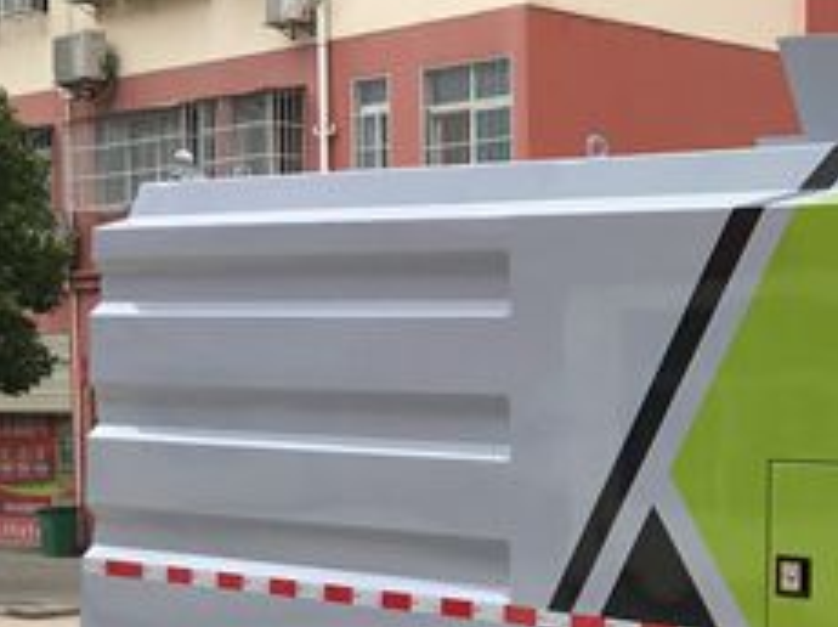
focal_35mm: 101
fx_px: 2443
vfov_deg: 14.3
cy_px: 678
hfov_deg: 17.9
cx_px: 1159
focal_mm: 4.15
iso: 25
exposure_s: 1/855
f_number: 2.2
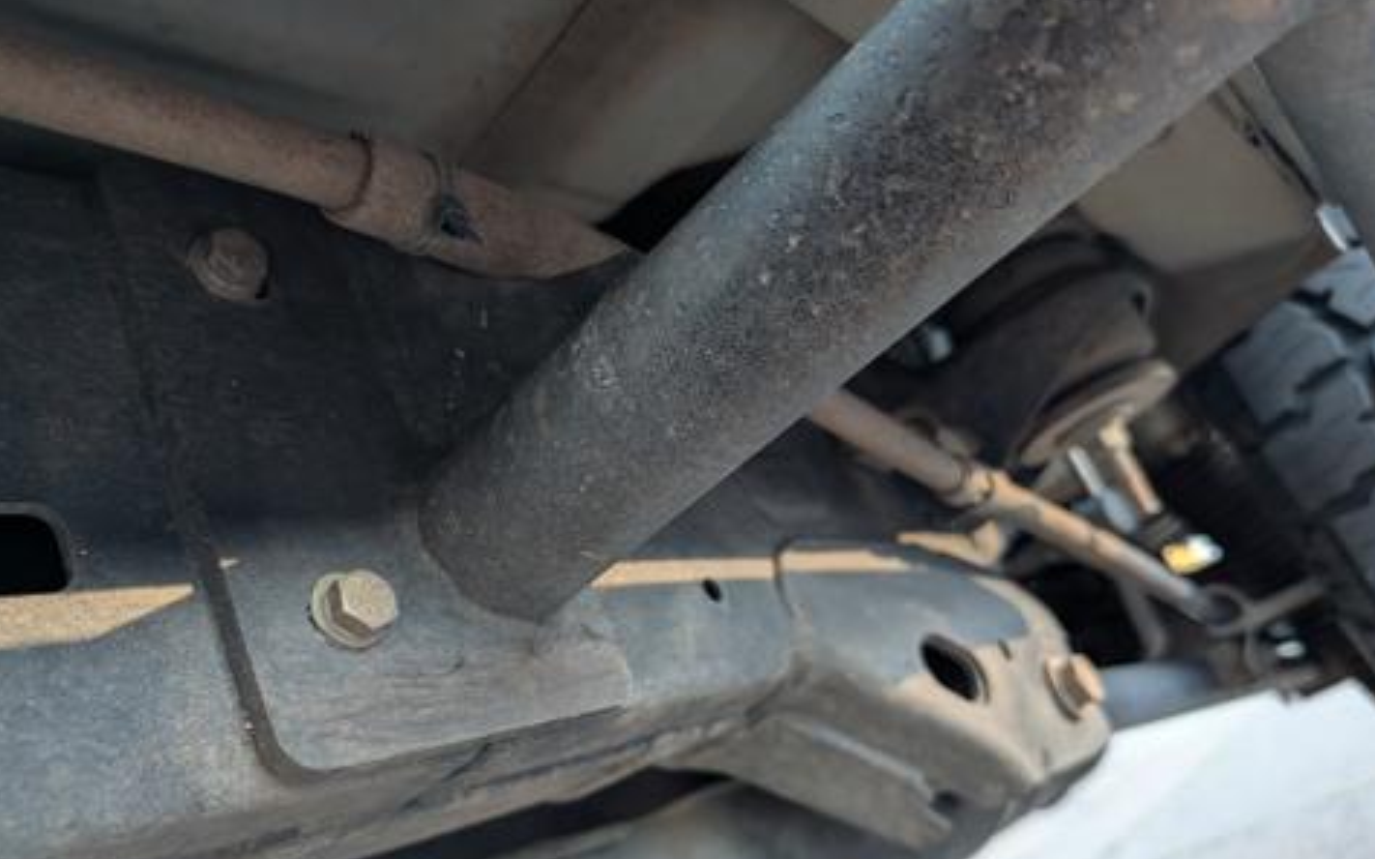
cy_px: 525
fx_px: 1012
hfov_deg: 68.4
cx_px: 658
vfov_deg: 45.7
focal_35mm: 27
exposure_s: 1/343
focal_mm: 6.9
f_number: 1.68
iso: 466
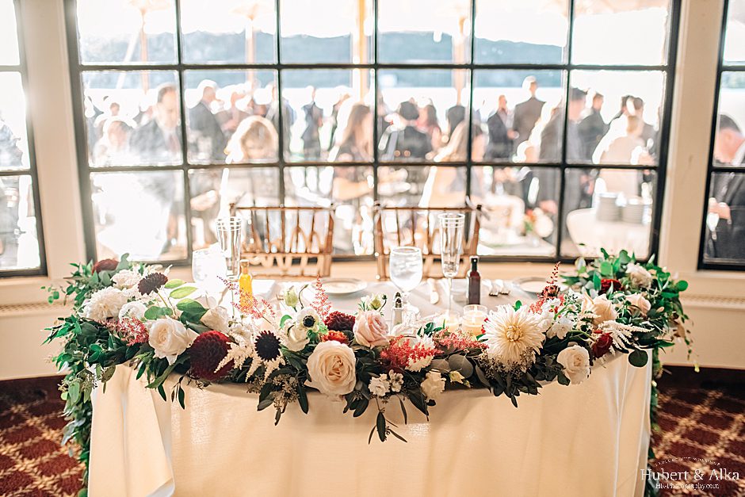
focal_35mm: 35
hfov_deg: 54.4
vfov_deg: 37.9
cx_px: 372
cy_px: 248
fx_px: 724
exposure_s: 1/400
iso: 800
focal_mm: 35
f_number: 1.8
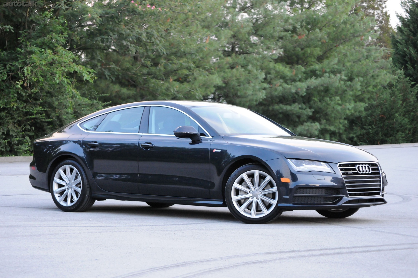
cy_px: 139
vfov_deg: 13.8
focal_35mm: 99
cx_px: 209
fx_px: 1148
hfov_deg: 20.6
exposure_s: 1/40
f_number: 5.6
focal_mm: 66
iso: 2000
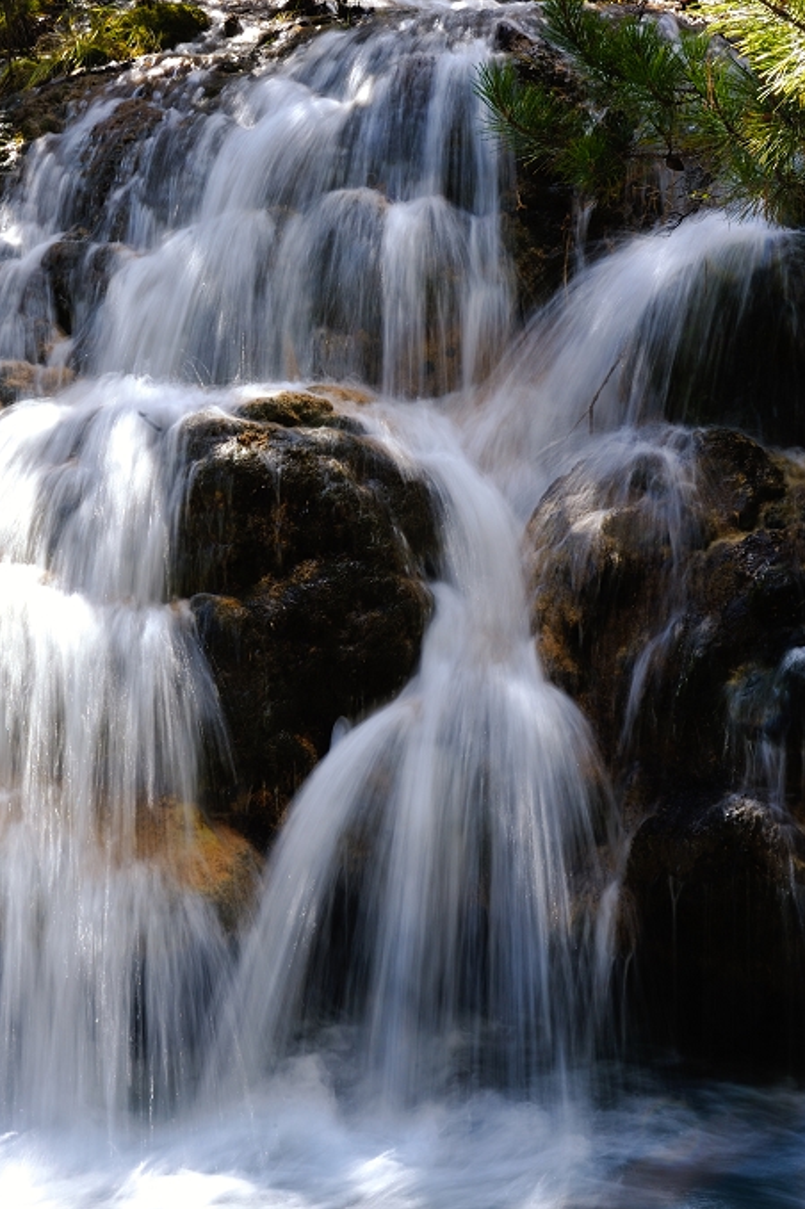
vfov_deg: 37.4
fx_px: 1779
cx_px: 279
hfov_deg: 25.4
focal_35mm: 53
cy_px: 490
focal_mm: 40
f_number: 29
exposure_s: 1/6
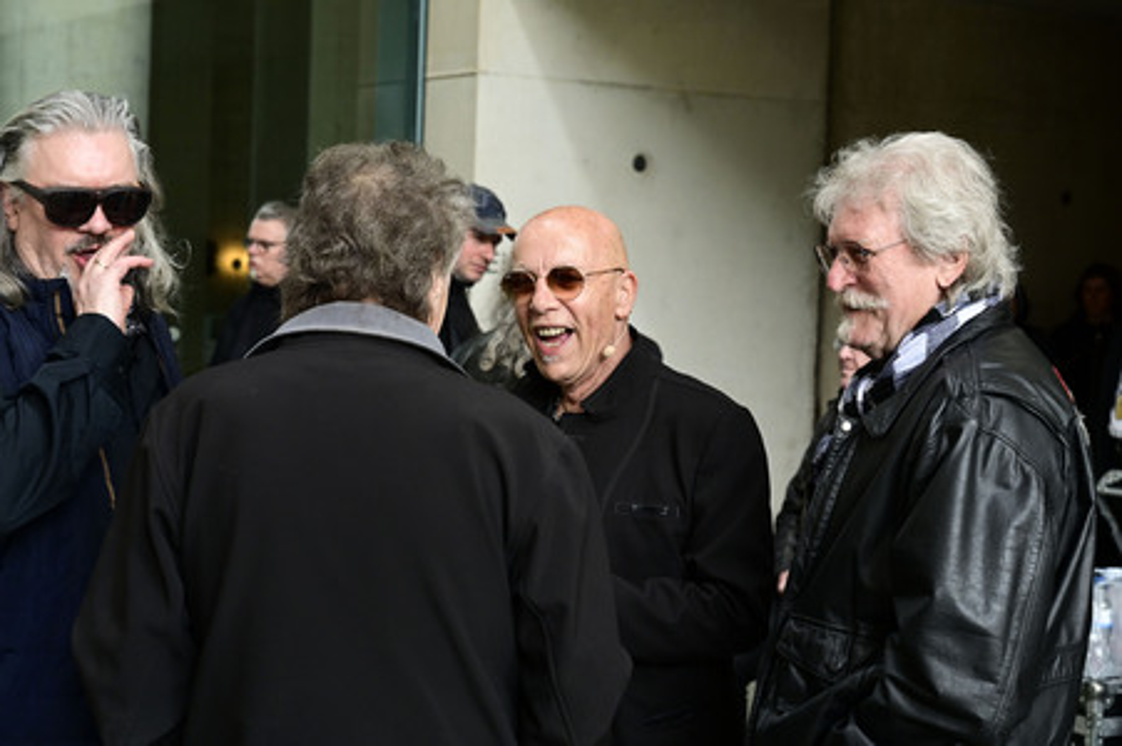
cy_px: 373
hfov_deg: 31.4
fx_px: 1993
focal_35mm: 64
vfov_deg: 21.2
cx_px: 561
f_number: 7.1
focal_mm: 64
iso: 2000
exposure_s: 1/250
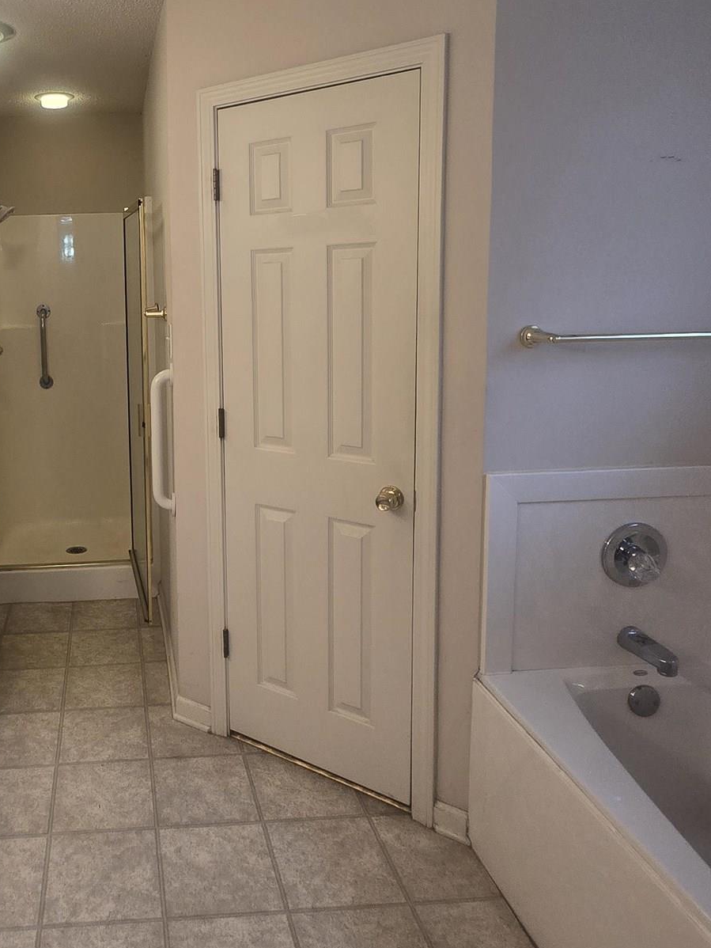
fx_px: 684
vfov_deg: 68.7
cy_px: 377
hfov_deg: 51.0
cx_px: 129
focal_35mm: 25
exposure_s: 1/60
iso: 100
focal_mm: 2.2
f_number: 2.2
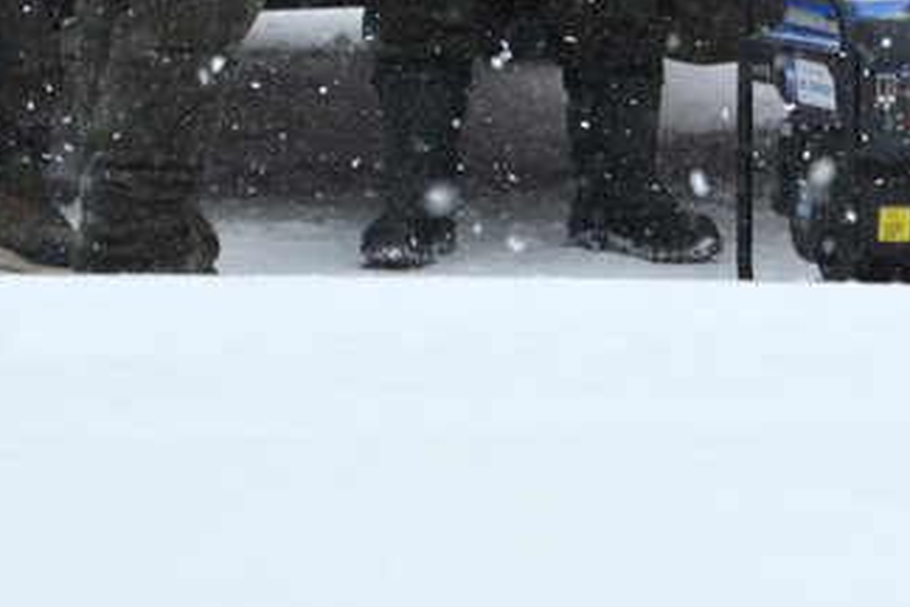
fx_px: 13118
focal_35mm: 519
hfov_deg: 4.0
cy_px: -846
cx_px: 1413
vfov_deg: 2.6
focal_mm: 70
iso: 200
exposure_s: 1/200
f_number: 7.1
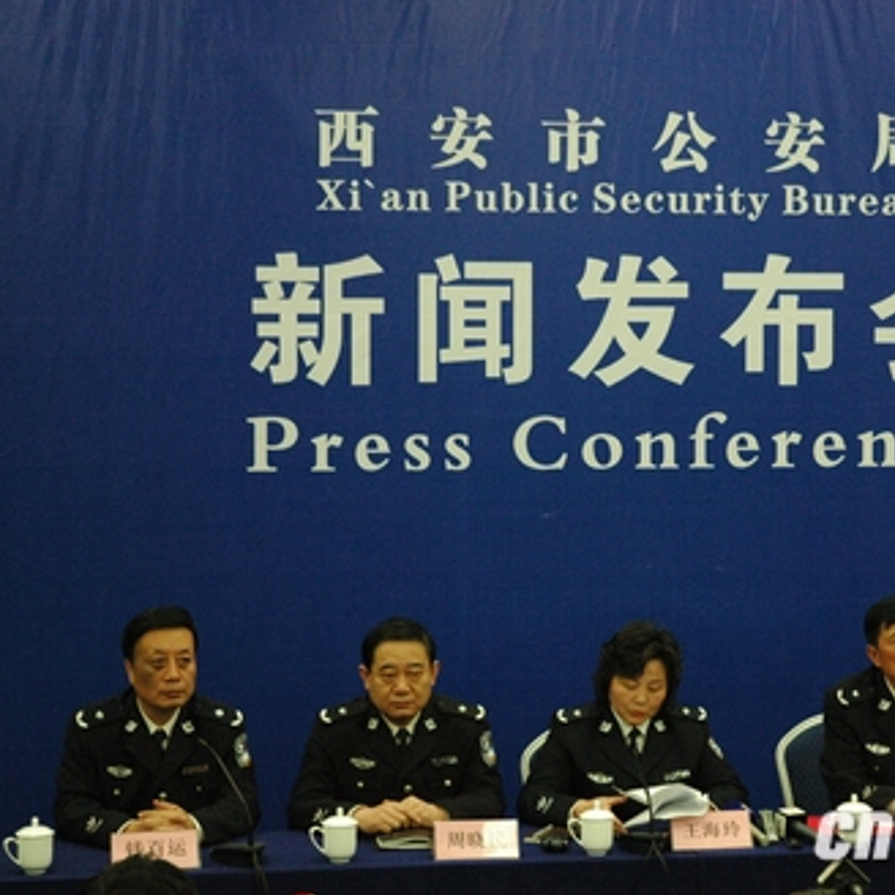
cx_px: 628
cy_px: 450
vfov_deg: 17.9
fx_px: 2837
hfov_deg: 17.9
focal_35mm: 97
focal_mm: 50
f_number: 4.5
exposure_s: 1/80
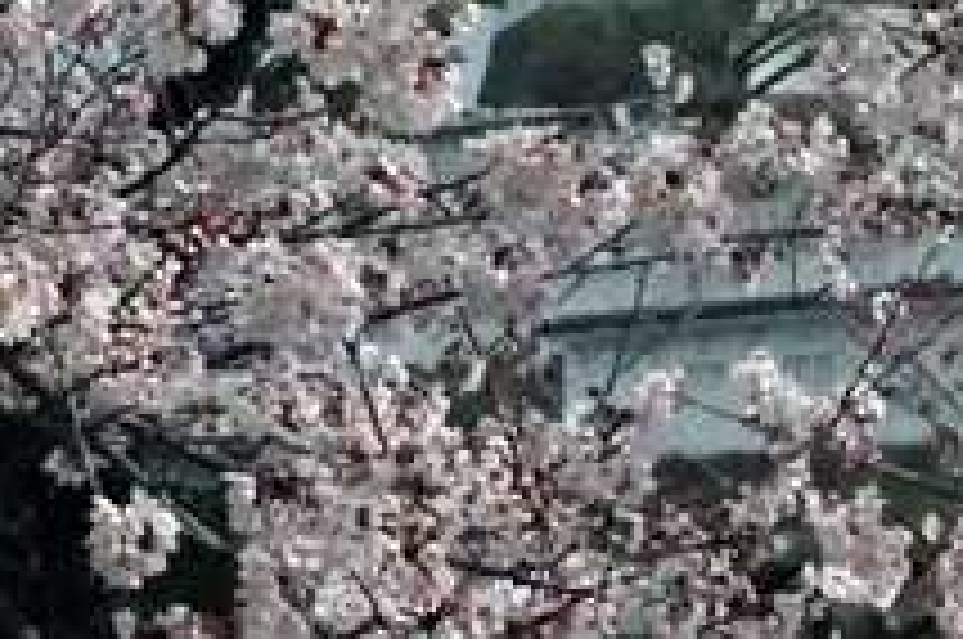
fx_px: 10415
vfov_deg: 3.5
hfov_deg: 5.2
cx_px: 1494
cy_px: -248
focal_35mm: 390
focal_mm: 69.5
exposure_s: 1/4000
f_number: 32
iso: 12800
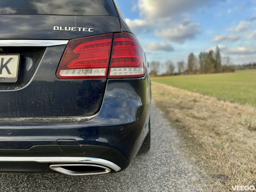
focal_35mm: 26
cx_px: 128
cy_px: 96
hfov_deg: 67.3
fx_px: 192
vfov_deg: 53.1
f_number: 1.6
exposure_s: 1/515
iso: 50
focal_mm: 5.96
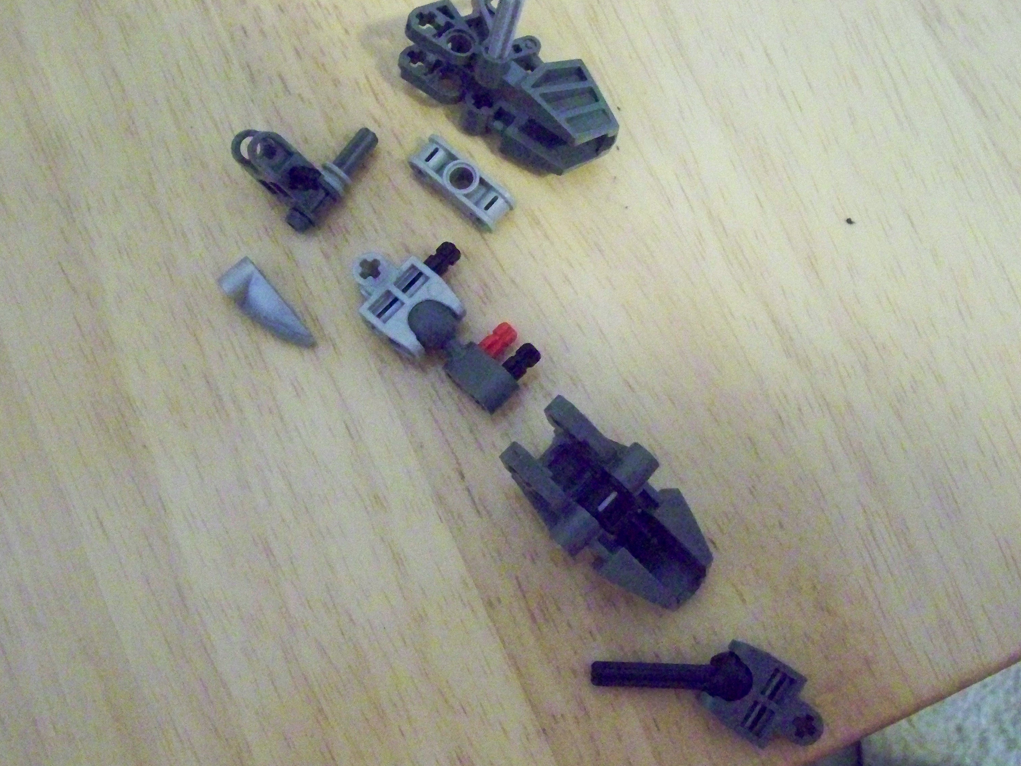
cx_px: 503
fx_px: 1475
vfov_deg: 29.1
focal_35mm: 50
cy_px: 384
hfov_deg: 38.2
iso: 1600
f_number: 2.8
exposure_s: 1/30
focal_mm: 8.1
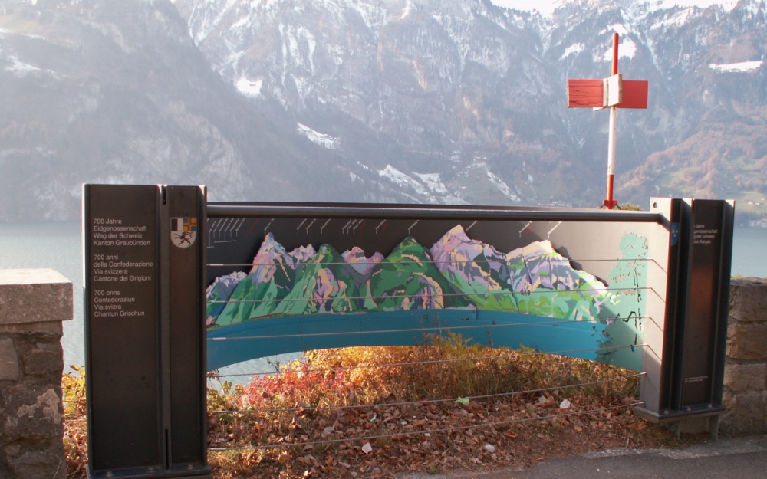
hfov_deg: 51.5
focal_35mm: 38
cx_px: 387
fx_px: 794
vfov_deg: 33.5
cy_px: 281
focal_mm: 5.86
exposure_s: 1/60
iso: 50
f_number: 3.5
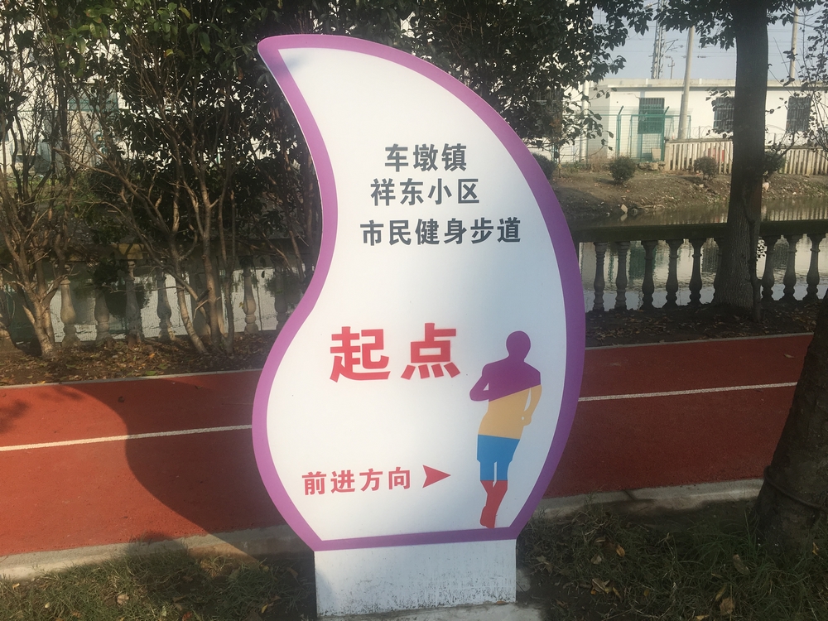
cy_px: 310
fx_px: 694
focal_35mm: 29
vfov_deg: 48.2
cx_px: 414
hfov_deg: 61.7
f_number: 2.2
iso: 25
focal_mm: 4.15
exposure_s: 1/1637
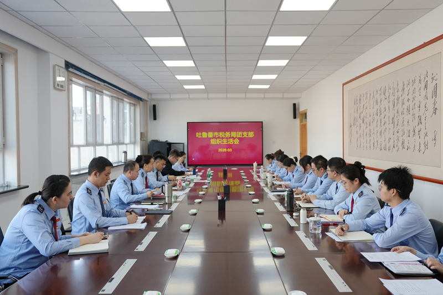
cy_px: 148
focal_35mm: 33
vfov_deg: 40.0
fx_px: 406
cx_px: 222
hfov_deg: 57.2
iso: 320
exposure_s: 1/160
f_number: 4
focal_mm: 33
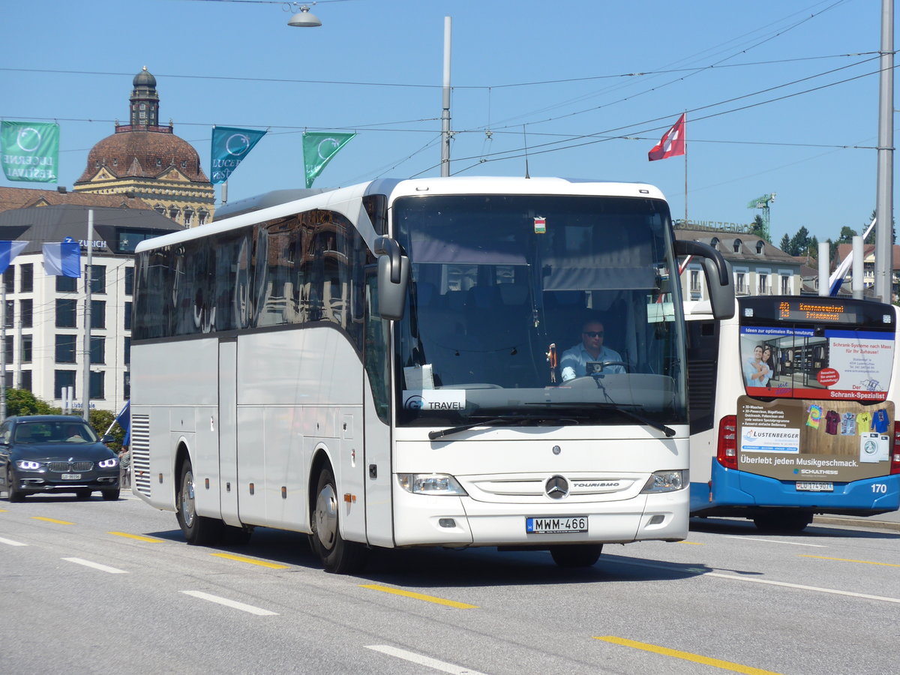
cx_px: 450
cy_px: 338
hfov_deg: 15.9
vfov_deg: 12.0
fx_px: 3224
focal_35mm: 124
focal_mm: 24.3
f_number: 5.2
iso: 80
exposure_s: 1/500
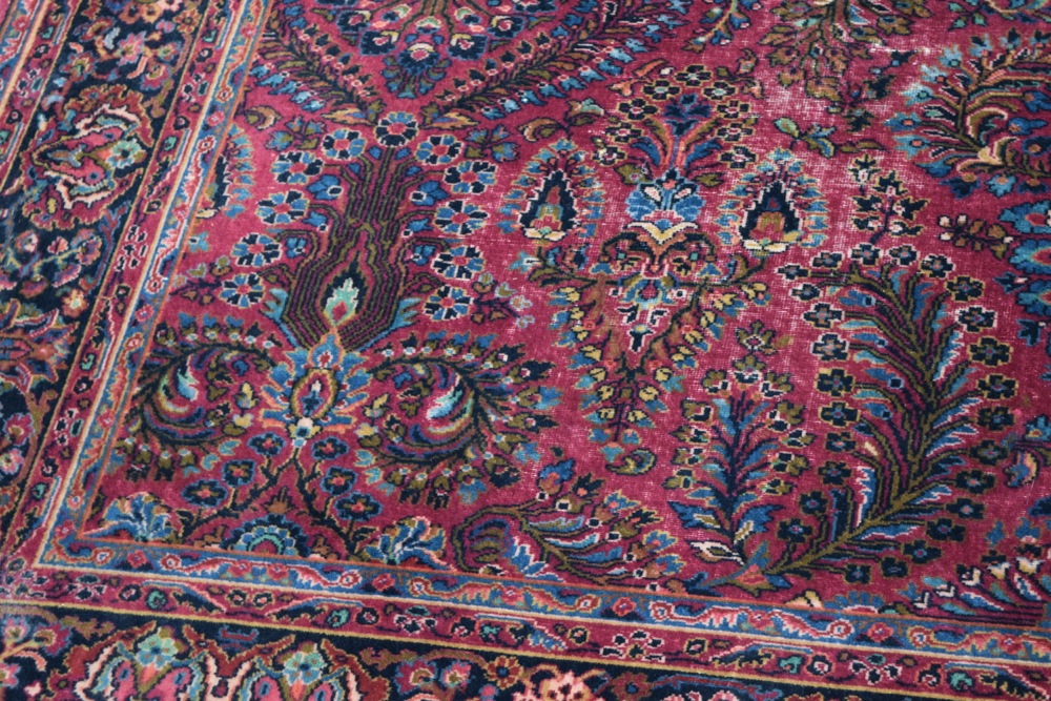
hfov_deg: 24.6
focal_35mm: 82
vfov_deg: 16.6
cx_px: 526
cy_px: 350
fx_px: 2409
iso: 2000
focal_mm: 55
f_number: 5.6
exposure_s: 1/60
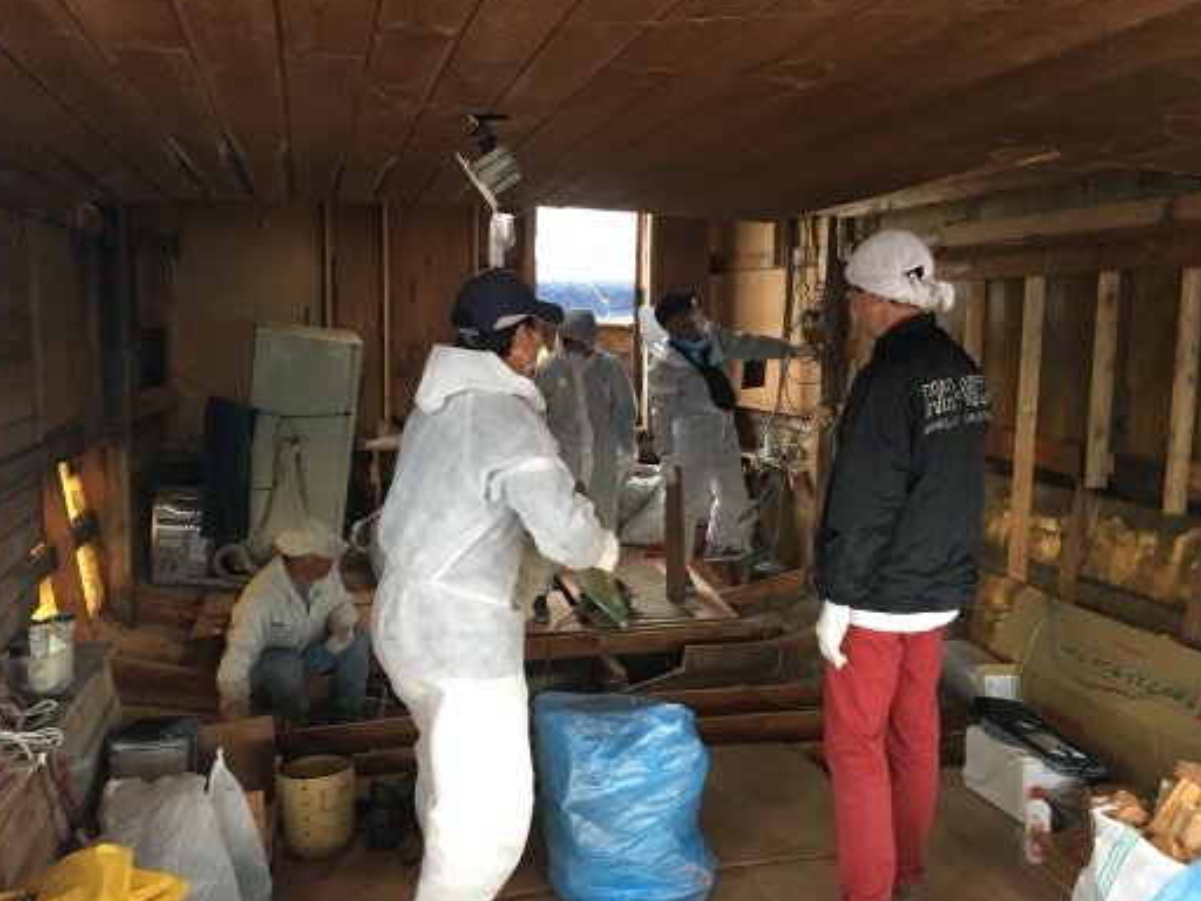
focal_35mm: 30
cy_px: 449
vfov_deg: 46.8
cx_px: 593
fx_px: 1041
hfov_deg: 60.0
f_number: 2.2
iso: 125
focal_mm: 4.15
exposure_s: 1/30
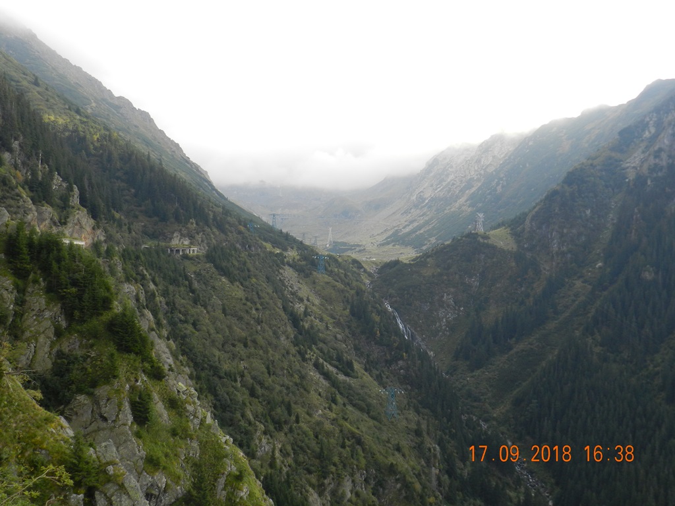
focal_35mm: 38
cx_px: 338
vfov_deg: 37.7
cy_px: 253
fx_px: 741
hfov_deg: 49.0
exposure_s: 1/250
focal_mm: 6.7
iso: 160
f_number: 4
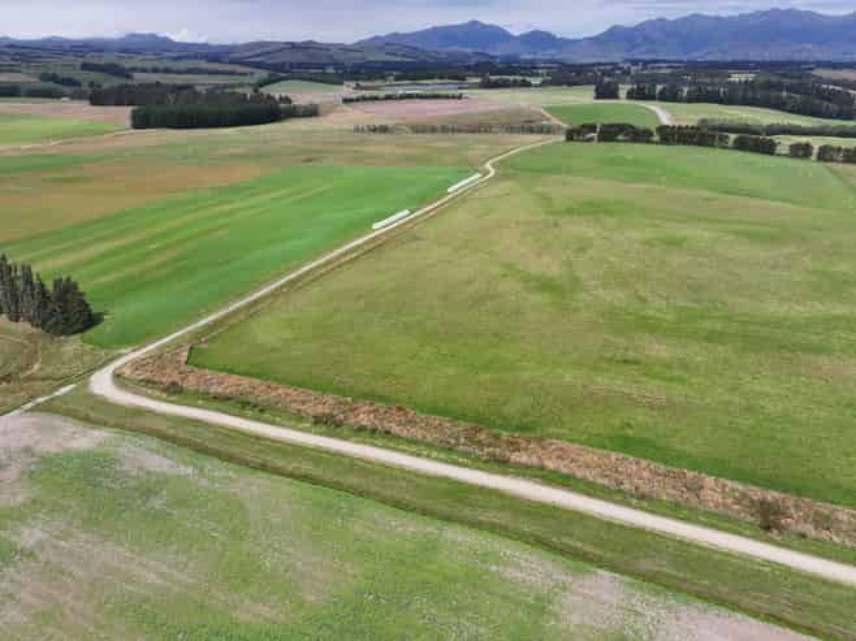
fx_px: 593
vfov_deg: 56.8
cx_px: 428
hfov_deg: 71.6
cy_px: 320
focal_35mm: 24
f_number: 2.8
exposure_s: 1/2000
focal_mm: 12.29
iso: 100
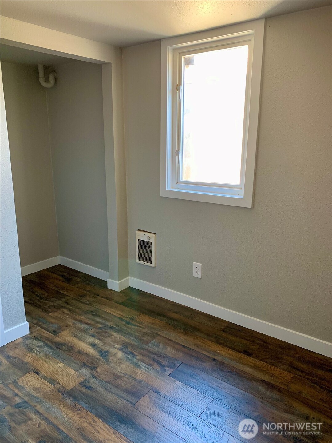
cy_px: 222
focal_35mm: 26
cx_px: 166
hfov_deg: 53.1
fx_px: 332
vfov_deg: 67.3
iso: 200
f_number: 1.8
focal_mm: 4.25
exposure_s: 1/60
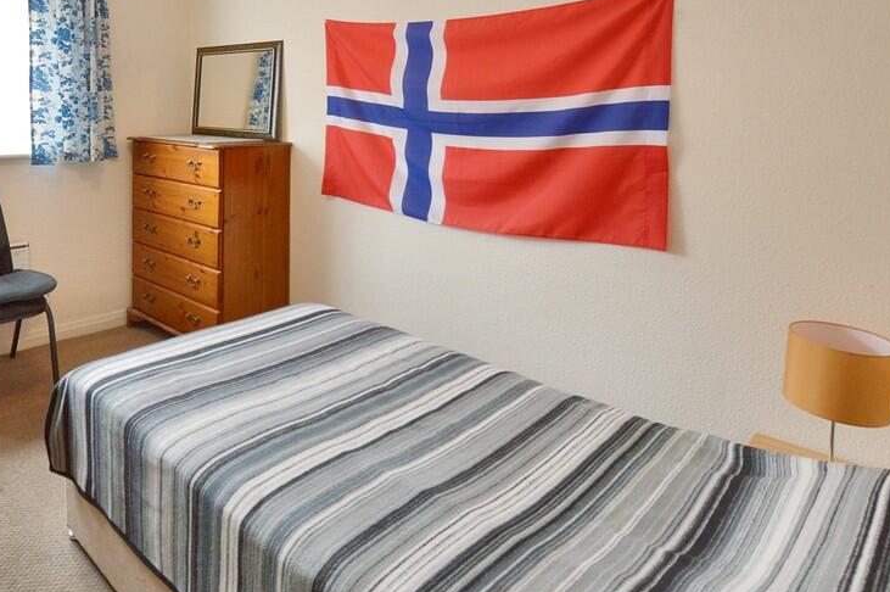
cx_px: 321
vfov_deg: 59.2
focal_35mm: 21
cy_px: 337
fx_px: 519
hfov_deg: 79.4
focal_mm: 10
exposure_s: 1/15
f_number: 8
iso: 360
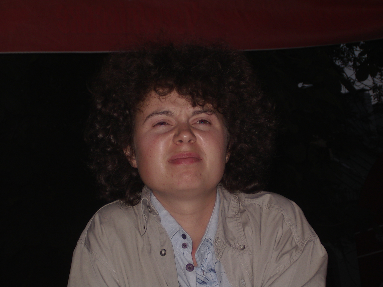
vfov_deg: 13.0
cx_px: 192
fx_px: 1261
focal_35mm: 114
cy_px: 144
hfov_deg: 17.3
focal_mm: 17.4
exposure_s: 1/125
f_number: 5
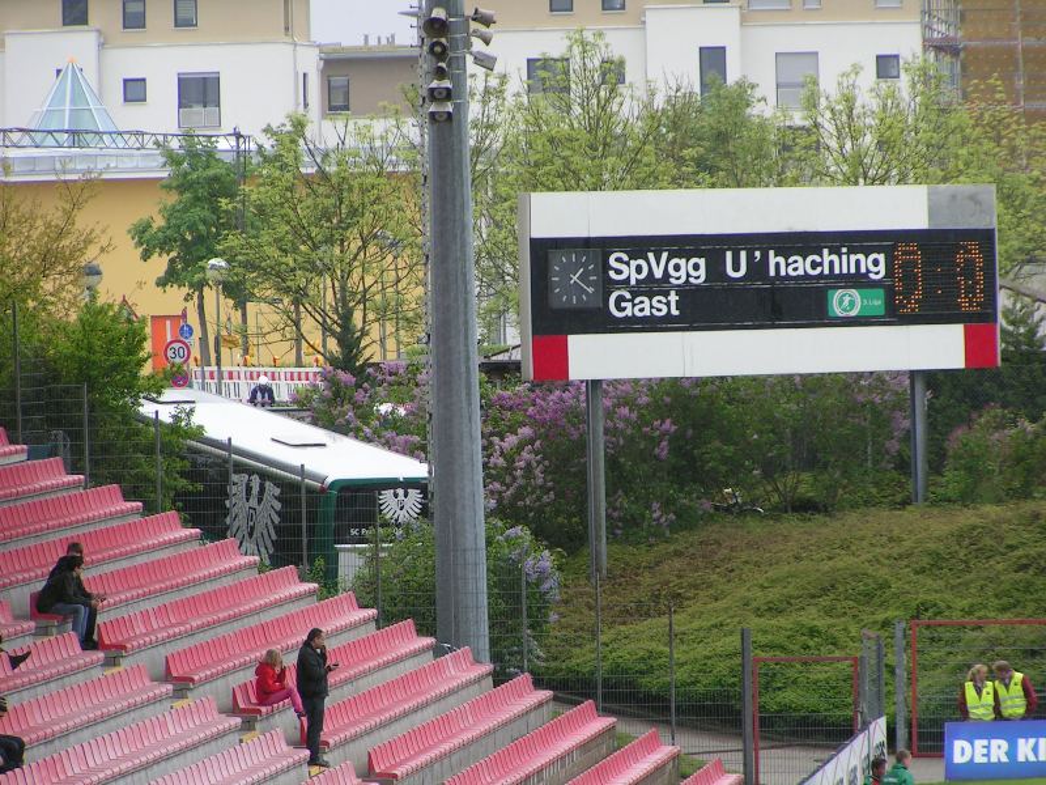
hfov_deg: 7.0
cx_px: 523
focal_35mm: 283
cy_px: 392
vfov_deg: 5.3
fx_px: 8551
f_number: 4.5
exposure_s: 1/400
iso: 50
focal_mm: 43.3
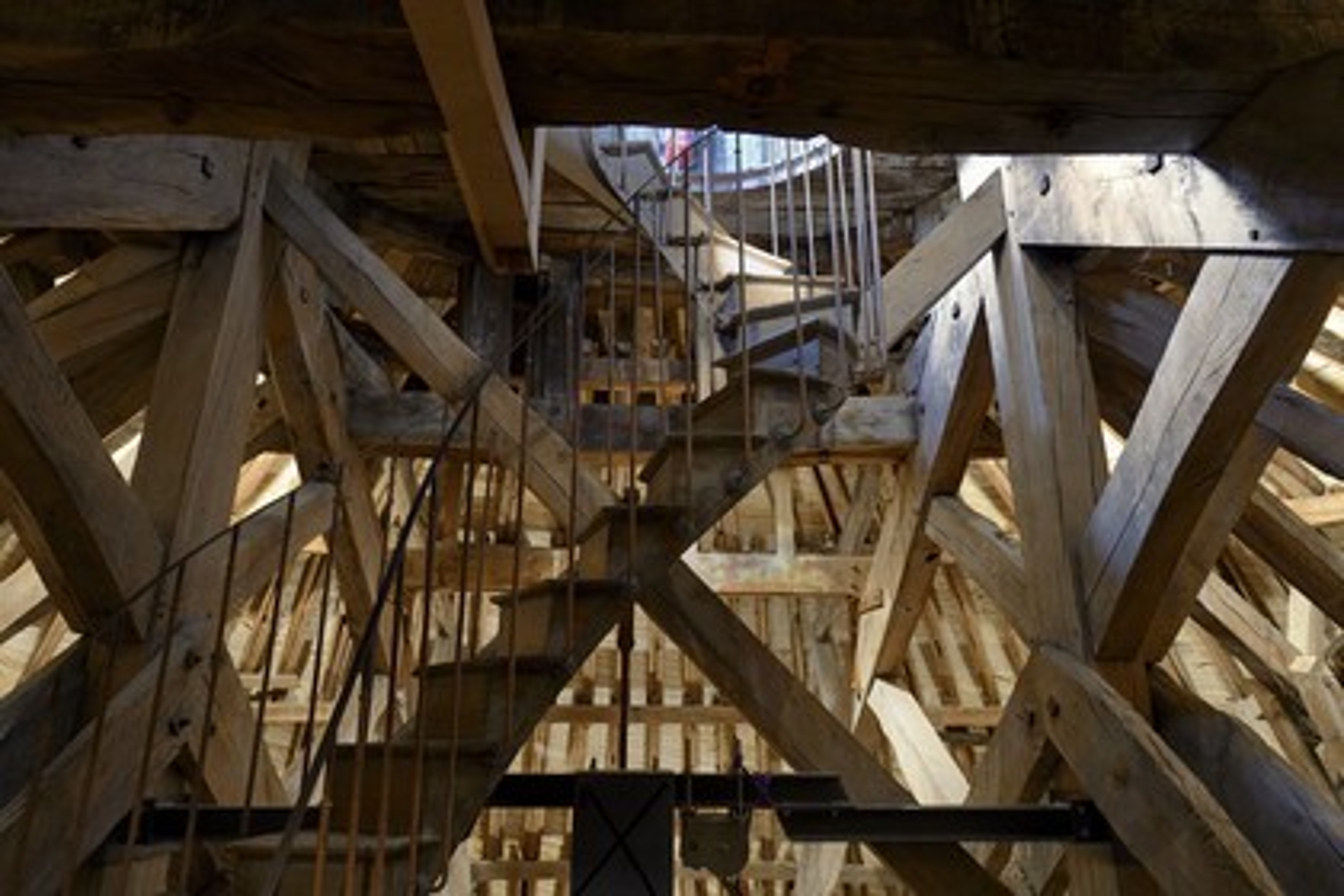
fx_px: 821
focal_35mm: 22
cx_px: 672
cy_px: 448
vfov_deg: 57.2
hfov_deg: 78.6
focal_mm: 22
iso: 1600
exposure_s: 1/20
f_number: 4.5
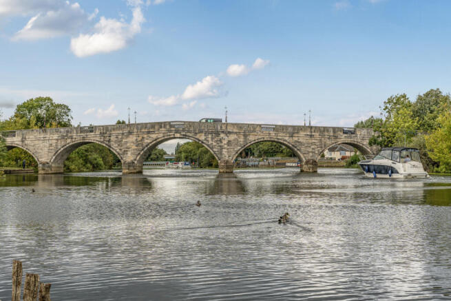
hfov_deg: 39.6
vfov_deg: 27.0
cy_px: 150
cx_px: 226
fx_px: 626
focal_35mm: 50
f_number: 8
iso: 100
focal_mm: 50
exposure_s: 1/200
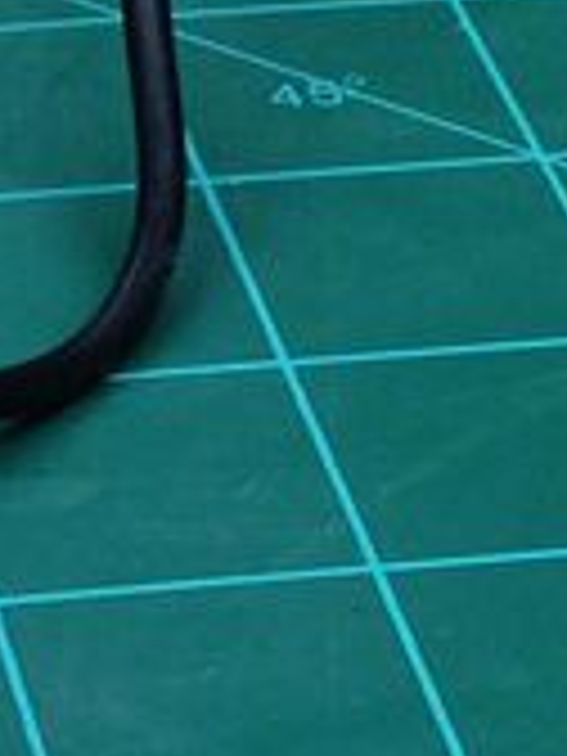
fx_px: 5154
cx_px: -45
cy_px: 657
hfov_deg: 6.3
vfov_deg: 8.4
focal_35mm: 236
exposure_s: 1/60
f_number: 2.4
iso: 80
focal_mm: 4.13
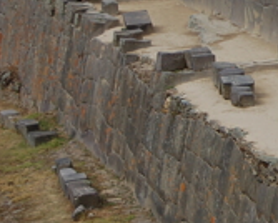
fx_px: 1680
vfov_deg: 7.6
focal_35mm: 204
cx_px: 413
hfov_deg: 9.2
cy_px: 42
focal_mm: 44
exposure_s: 1/1000
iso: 200
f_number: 4.8
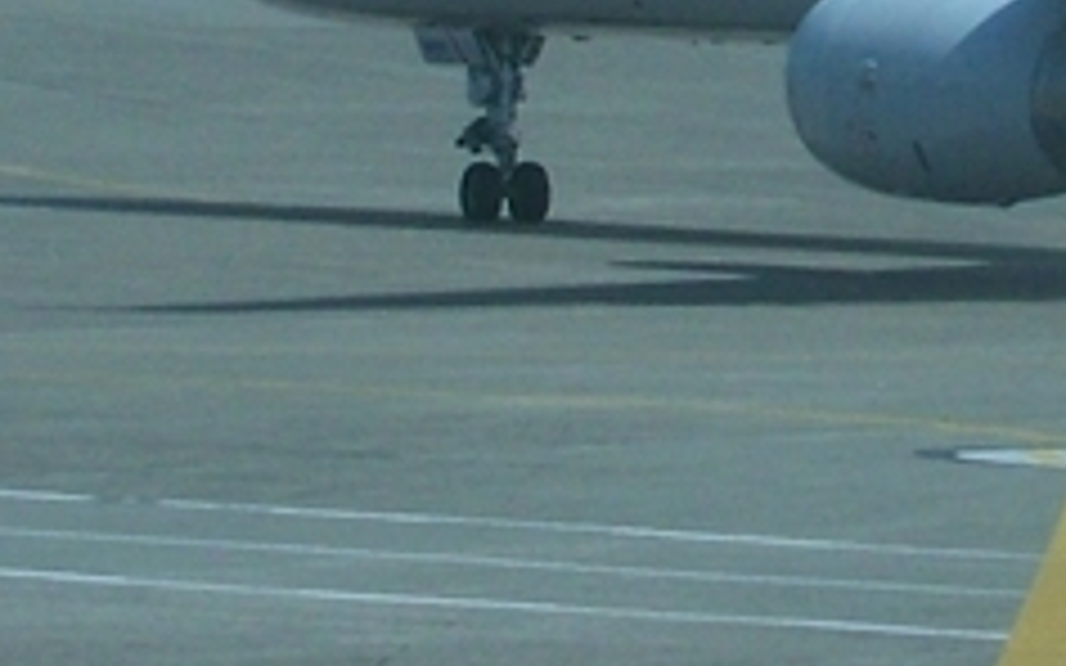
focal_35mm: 451
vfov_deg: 2.9
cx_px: 2060
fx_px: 13099
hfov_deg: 4.6
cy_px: -423
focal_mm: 16.2
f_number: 3.2
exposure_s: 1/800
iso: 64
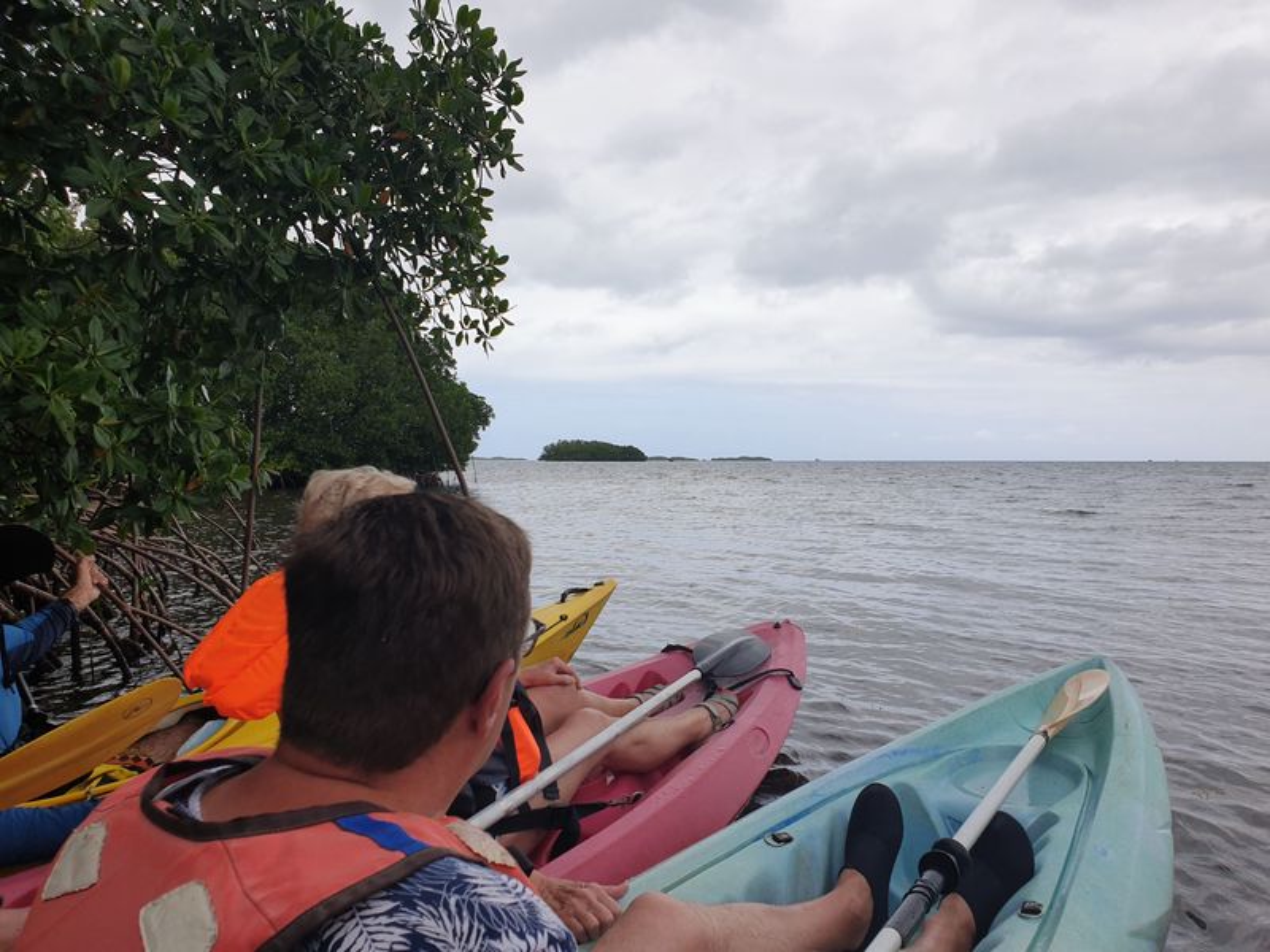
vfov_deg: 53.1
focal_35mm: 26
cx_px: 635
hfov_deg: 67.3
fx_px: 954
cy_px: 476
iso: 50
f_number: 2.4
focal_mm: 4.3
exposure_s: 1/1370
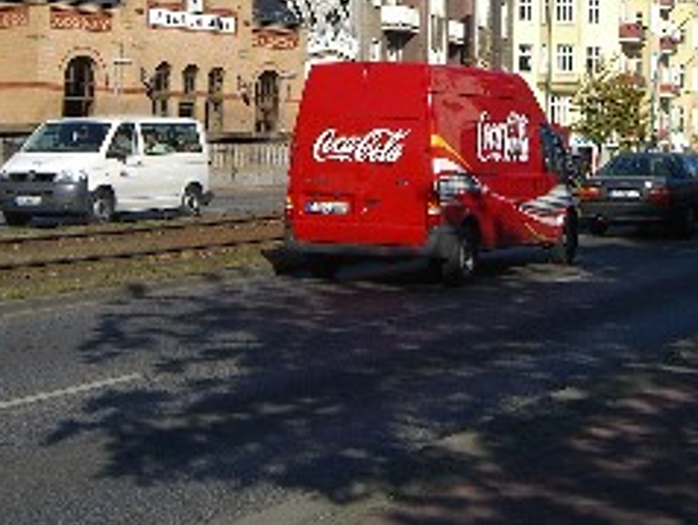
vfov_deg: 15.8
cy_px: 75
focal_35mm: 93
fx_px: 1877
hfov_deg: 21.1
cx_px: 392
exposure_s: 1/200
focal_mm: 7.9
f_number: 8
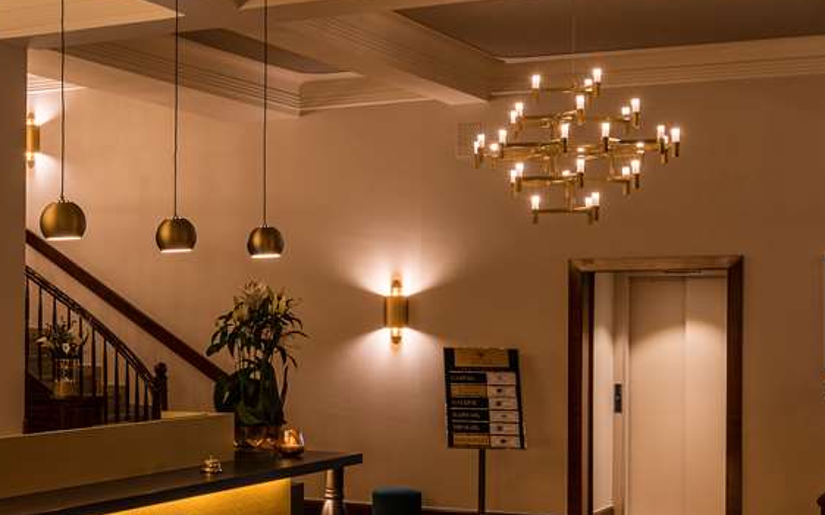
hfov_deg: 29.0
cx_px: 78
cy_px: 316
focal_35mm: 68
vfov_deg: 19.1
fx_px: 1529
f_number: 10
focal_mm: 25
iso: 100
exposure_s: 1/4
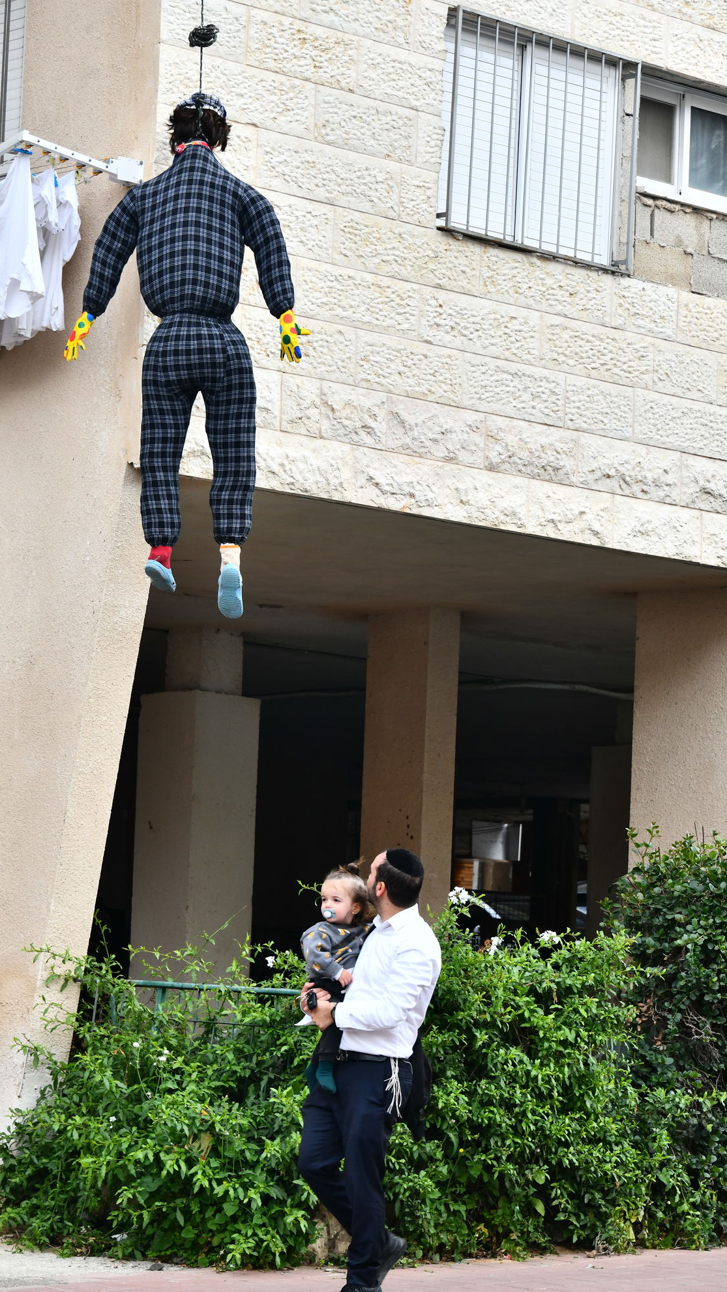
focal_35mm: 111
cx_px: 271
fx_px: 3804
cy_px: 639
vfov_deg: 19.3
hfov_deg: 10.9
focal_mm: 100
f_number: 8
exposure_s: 1/320
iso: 500
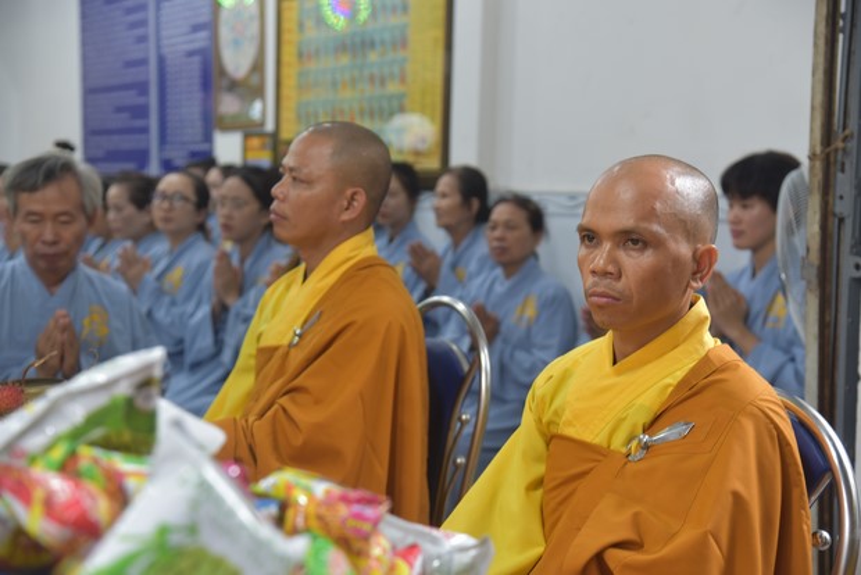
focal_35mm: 62
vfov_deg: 21.9
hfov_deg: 32.4
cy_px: 288
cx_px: 430
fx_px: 1483
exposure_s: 1/60
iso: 560
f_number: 4
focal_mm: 62
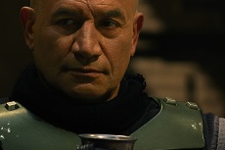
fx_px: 2935
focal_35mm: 470
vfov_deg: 2.9
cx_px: 120
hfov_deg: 4.4
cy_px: 172
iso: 800
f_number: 2.5
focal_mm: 90
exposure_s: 1/60
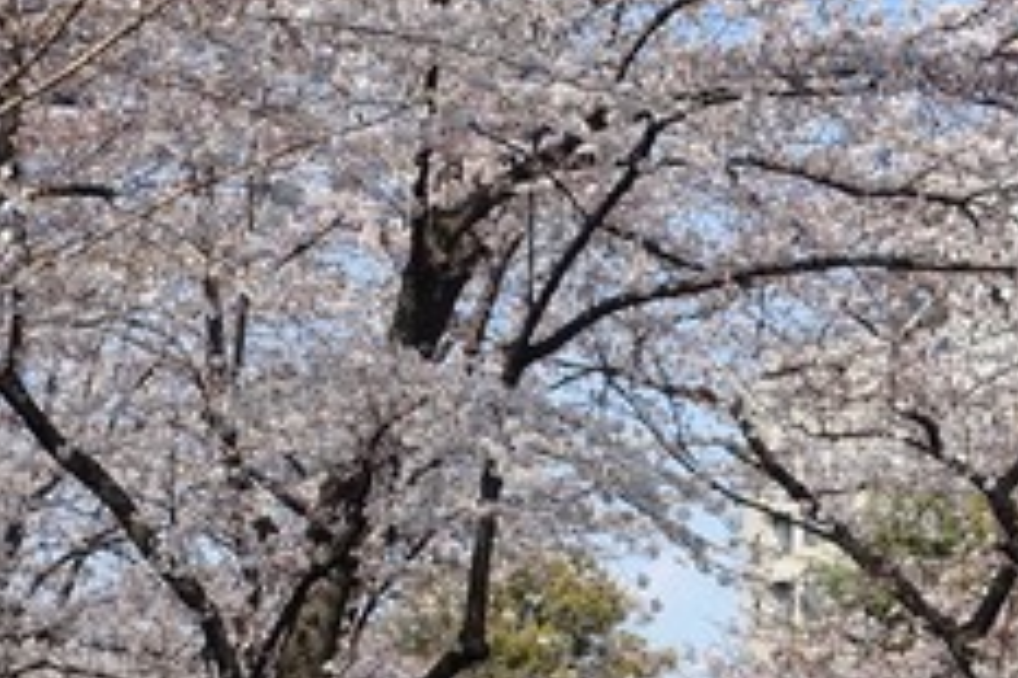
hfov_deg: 15.1
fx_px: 3843
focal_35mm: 136
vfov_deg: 10.1
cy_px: 494
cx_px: 489
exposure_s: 1/400
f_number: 5.6
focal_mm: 16.17
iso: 125
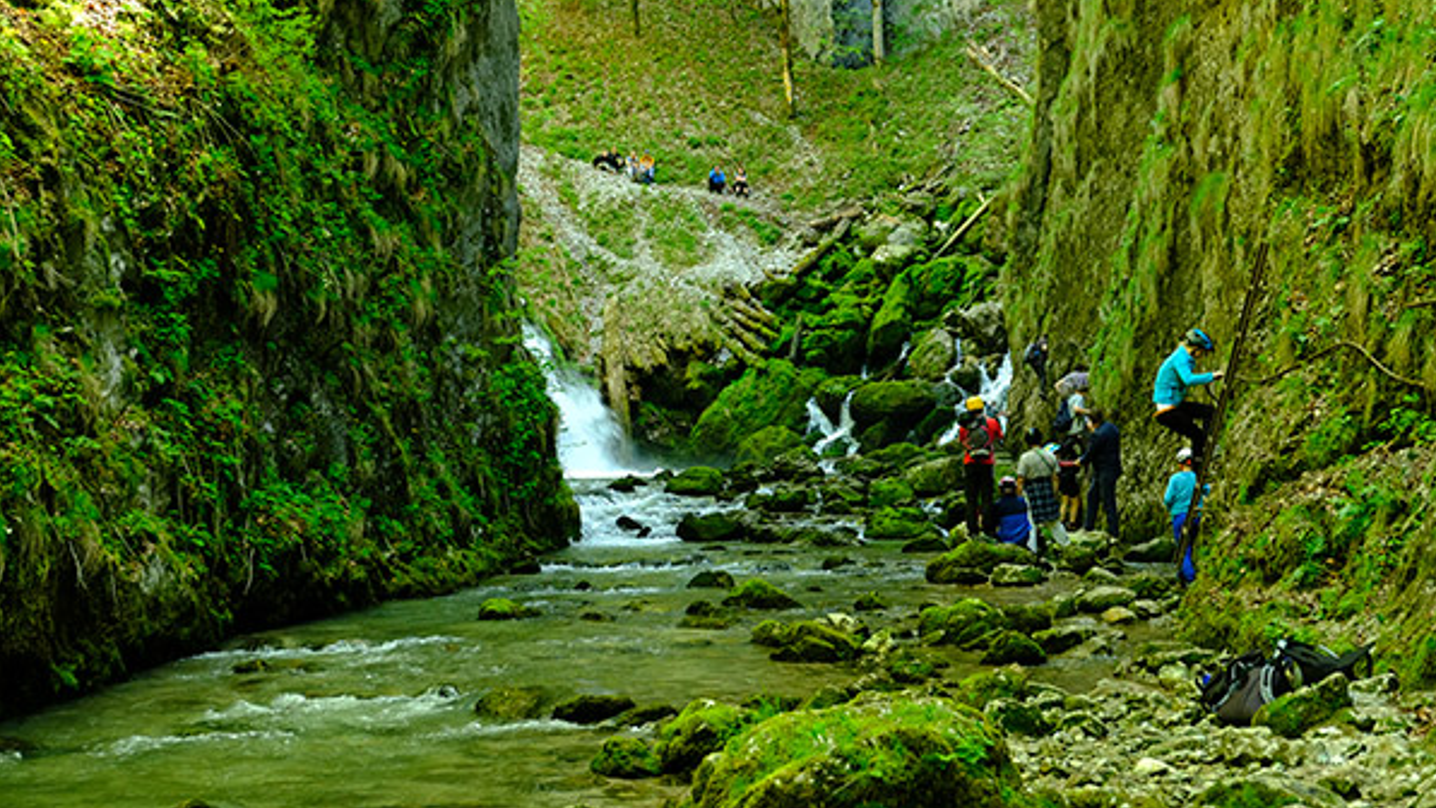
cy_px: 428
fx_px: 2247
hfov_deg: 35.4
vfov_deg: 20.4
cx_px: 719
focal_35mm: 59
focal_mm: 37.4
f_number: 3.6
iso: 800
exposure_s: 1/50
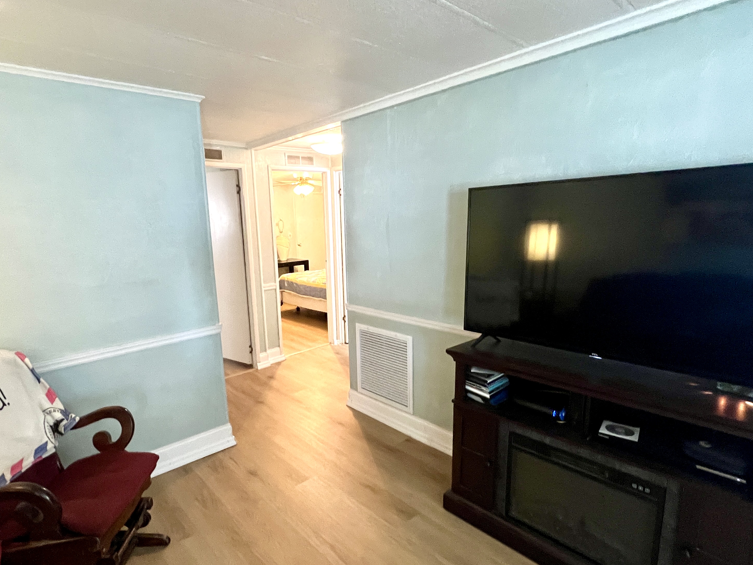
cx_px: 349
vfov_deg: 71.6
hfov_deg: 87.6
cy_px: 294
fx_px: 392
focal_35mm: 18
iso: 500
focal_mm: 1.57
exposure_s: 1/60
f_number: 1.8
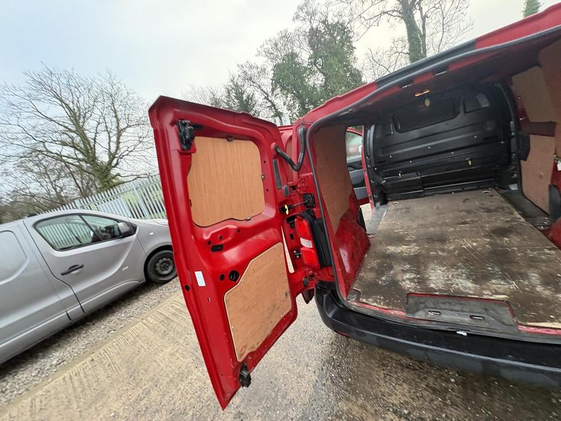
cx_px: 280
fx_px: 227
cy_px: 210
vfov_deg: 85.7
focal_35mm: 14
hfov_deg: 102.1
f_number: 2.2
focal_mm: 2.22
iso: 200
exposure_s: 1/99
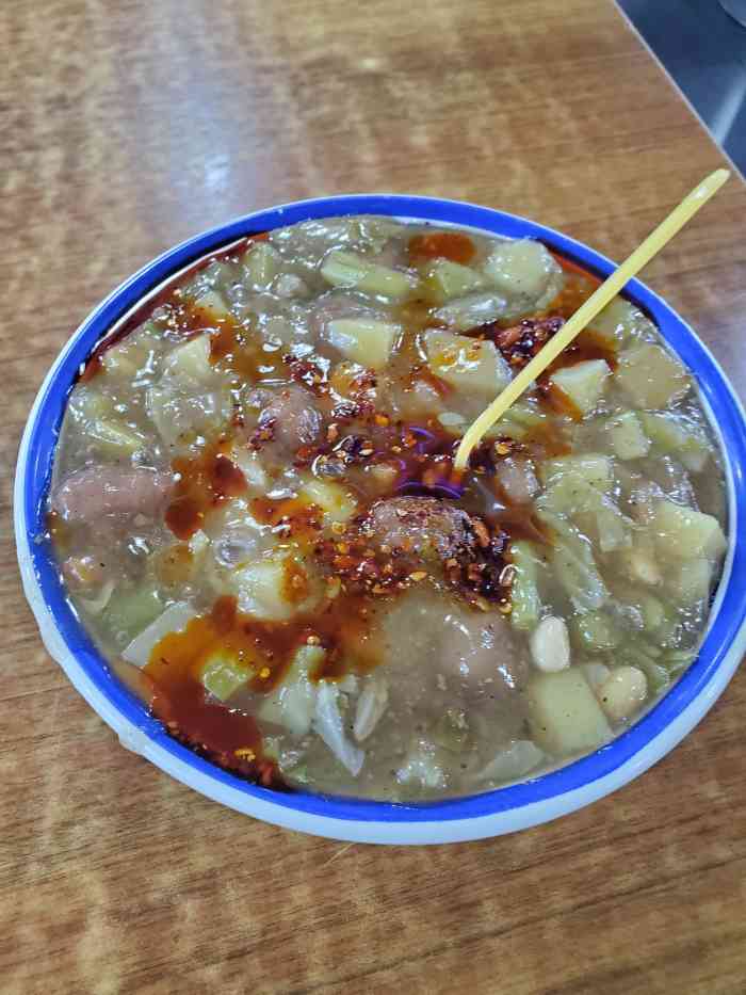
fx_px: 747
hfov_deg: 53.1
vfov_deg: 67.3
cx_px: 373
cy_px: 498
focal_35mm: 26
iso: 500
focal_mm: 4.3
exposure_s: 1/50
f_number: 2.4
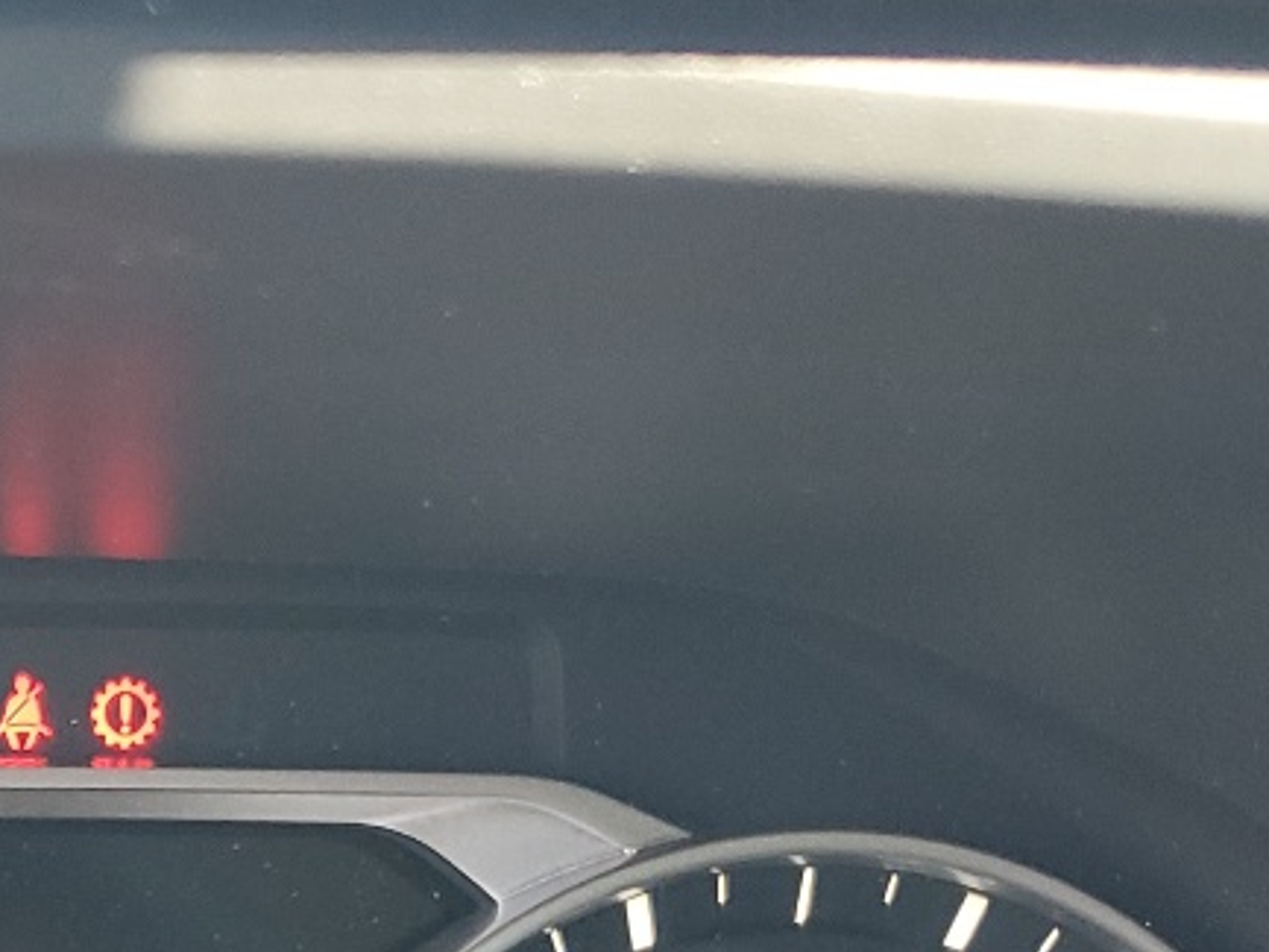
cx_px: -399
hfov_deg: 18.9
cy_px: 1541
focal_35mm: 96
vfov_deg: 14.1
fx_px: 3520
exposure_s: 1/60.2
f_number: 1.5
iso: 70
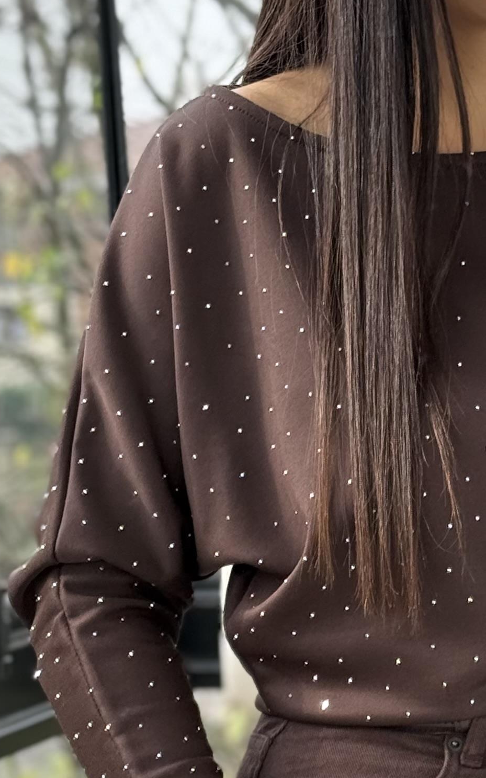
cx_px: 540
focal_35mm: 138
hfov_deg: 9.4
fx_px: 2925
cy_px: 539
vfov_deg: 15.1
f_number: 1.78
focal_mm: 6.76
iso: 100
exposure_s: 1/243
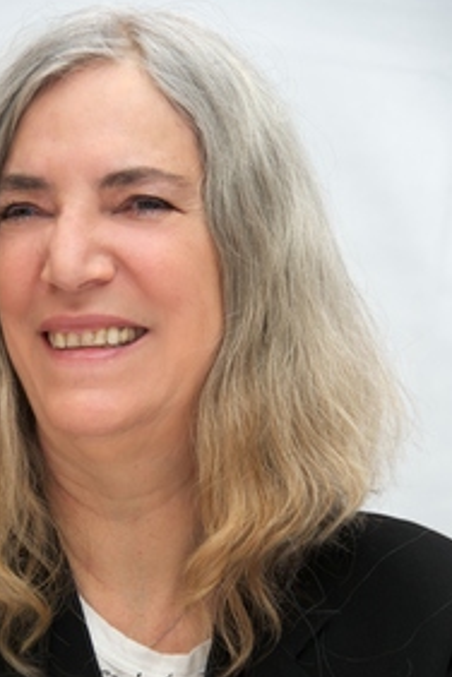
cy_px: 406
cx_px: 163
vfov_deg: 8.5
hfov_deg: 5.7
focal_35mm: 241
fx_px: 4538
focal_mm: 170
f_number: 5.6
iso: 500
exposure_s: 1/60
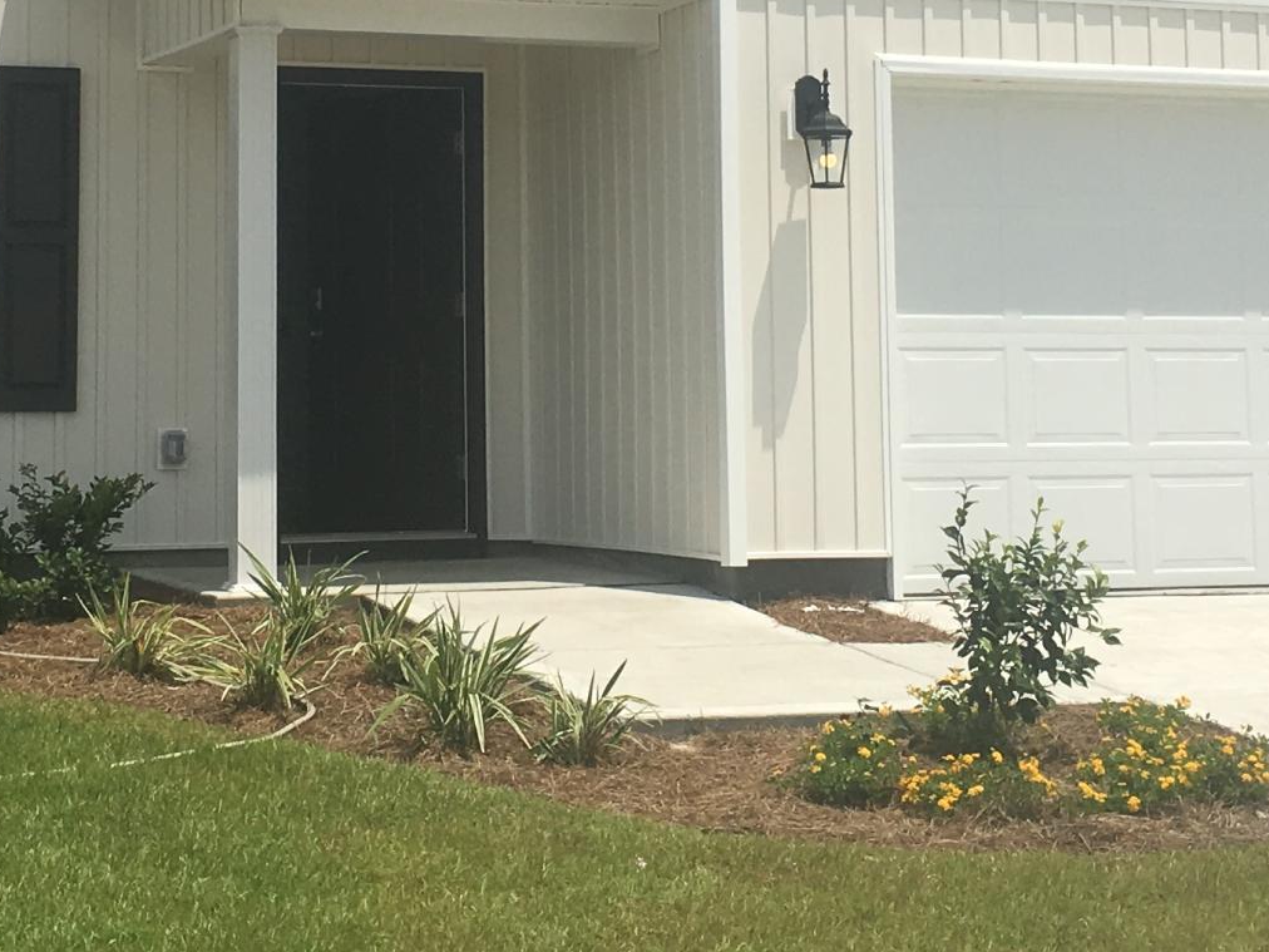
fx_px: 3153
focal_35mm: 86
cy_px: 16
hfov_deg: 22.7
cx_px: 540
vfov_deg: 16.8
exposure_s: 1/3077
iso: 25
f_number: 2.2
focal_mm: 4.15
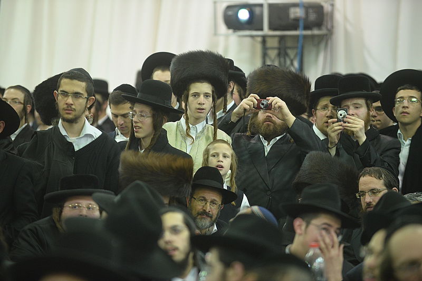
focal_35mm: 200
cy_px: 140
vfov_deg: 6.9
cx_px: 211
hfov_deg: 10.3
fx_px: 2345
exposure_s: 1/100
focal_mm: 200
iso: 2000
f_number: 3.5
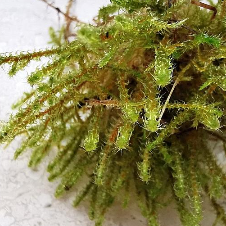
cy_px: 108
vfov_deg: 43.8
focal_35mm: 38
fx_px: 281
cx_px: 138
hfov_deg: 43.6
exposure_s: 1/33.3
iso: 250
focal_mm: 2.35
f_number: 2.2
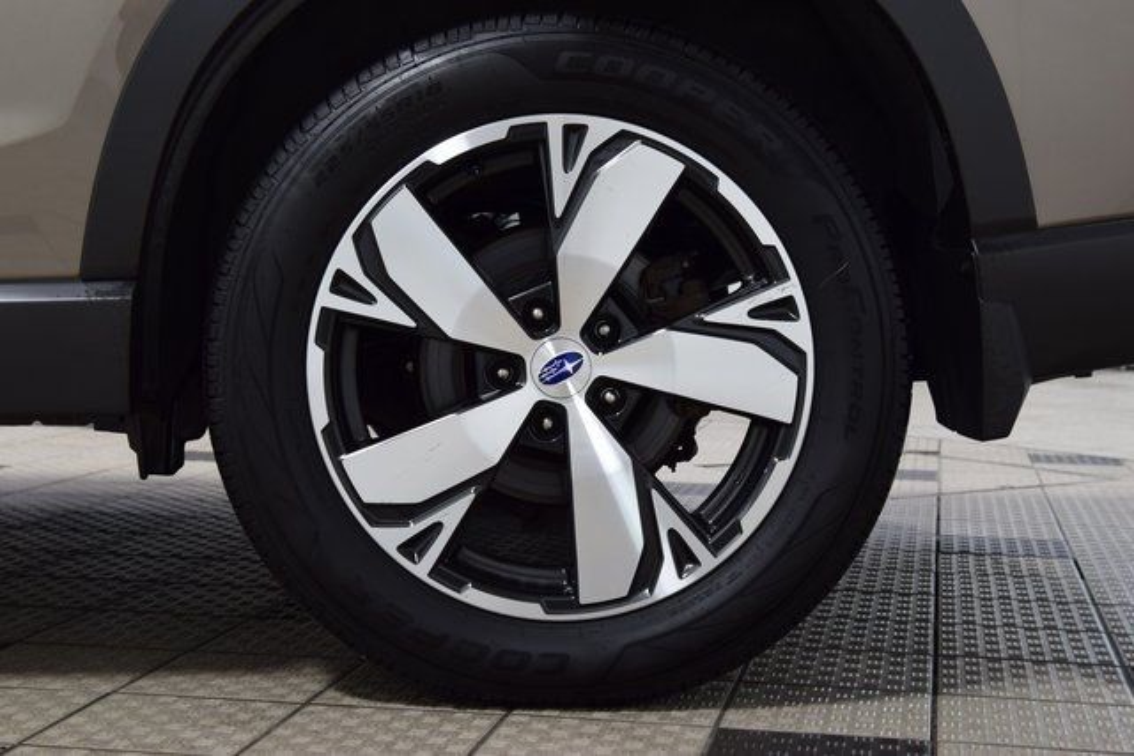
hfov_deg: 31.9
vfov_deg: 21.6
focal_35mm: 63
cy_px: 378
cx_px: 567
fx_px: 1985
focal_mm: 42
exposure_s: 1/15
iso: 640
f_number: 6.3
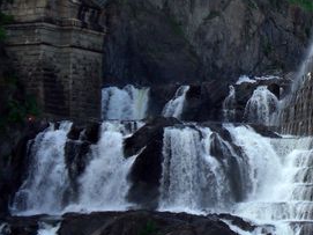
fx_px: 1347
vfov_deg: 9.9
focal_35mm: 149
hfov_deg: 13.0
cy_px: 72
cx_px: 350
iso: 50
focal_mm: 10.4
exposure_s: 1/100
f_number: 4
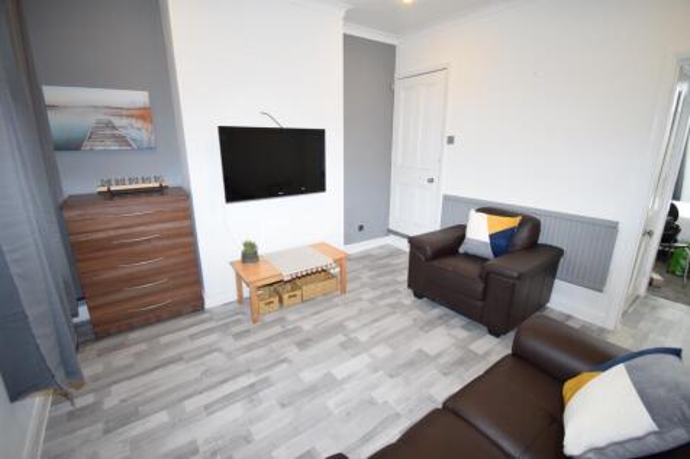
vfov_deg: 77.3
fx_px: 287
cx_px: 345
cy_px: 230
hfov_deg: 100.4
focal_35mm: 15
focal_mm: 10
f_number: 4.5
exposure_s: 1/60
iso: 800
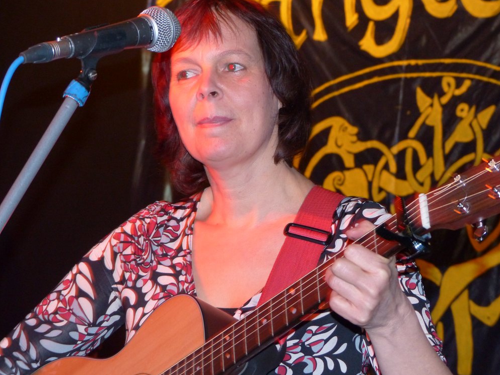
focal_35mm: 136
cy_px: 188
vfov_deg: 10.9
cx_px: 251
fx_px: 1964
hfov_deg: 14.5
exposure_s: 1/60
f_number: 2.8
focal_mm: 24.3
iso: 400
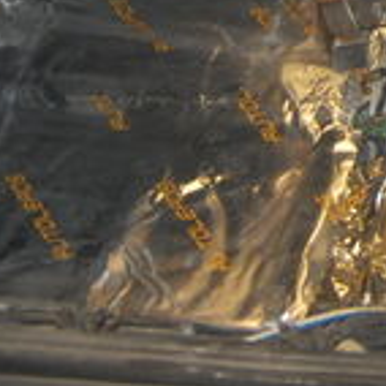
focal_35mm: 115
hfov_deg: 14.0
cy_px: -136
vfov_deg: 14.4
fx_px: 1451
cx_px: 609
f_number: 3.8
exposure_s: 1/60
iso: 400
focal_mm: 20
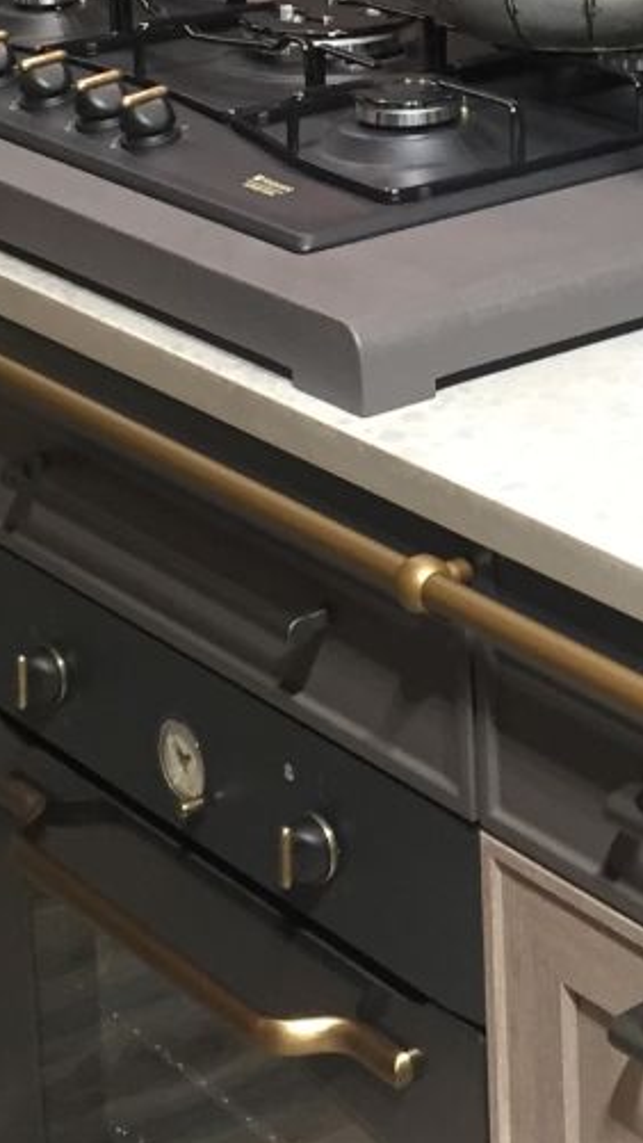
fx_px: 3060
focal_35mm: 101
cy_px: -87
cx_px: 666
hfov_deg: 11.8
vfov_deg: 20.3
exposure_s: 1/33
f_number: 2.2
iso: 80
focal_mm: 4.15
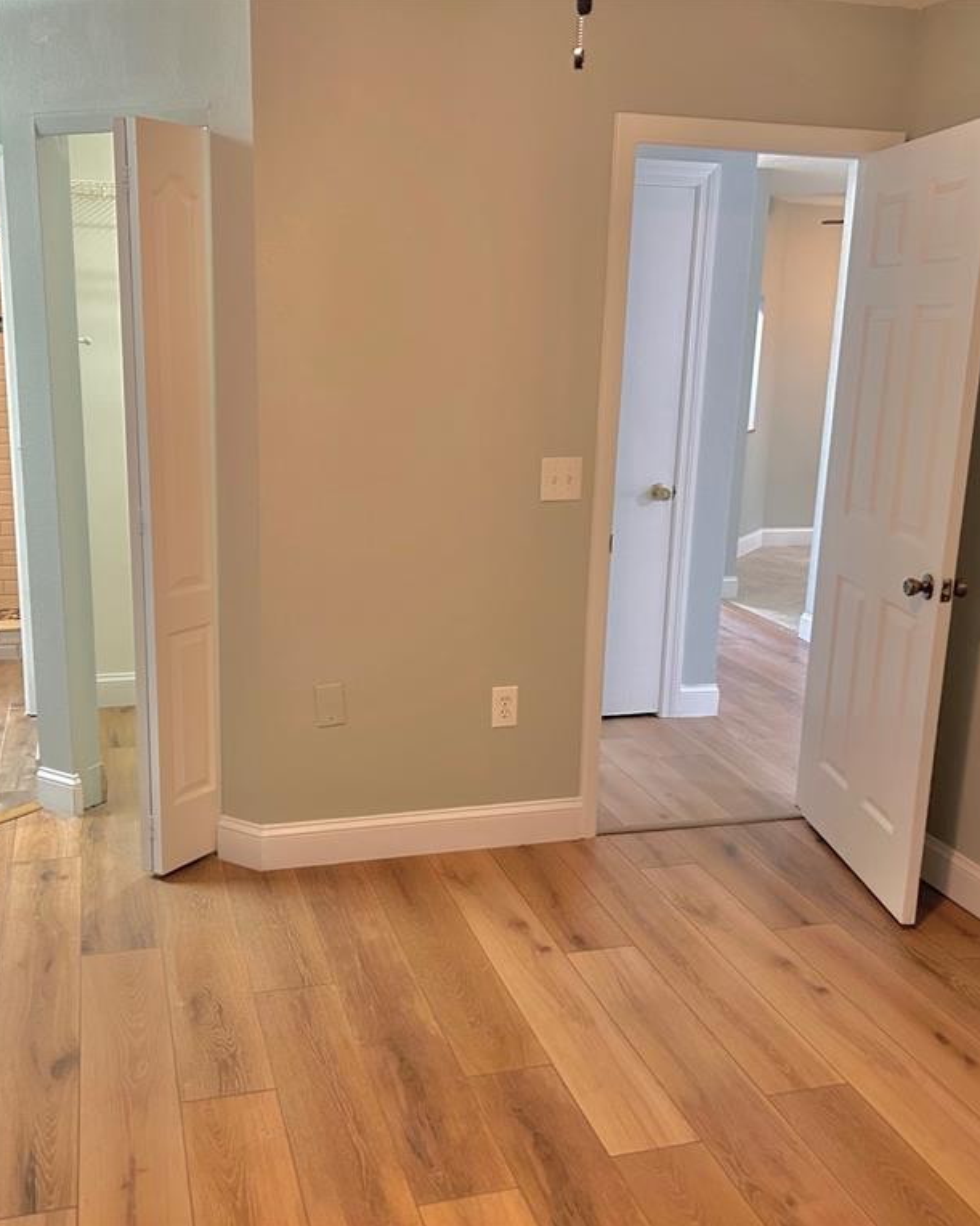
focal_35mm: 34
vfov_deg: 52.9
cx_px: 441
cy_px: 613
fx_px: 1233
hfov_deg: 43.3
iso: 250
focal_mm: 5.7
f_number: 1.5
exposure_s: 1/60
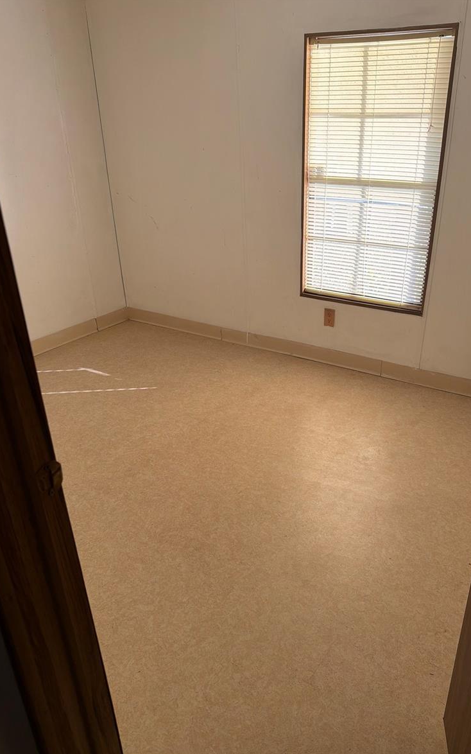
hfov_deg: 47.3
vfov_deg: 70.4
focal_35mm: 26
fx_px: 534
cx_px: 283
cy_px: 383
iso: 80
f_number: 1.78
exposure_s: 1/173
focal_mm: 6.76
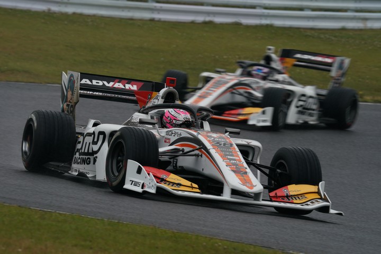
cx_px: 190
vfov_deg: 3.3
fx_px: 4466
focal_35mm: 422
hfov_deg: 4.9
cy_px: 127
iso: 200
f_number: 13
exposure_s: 1/250
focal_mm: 422
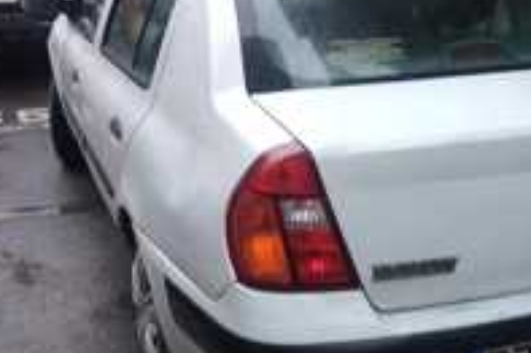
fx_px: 811
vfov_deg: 24.6
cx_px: 385
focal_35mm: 55
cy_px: 151
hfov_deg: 35.6
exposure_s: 1/33.3
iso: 102
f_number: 1.8
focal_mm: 3.6
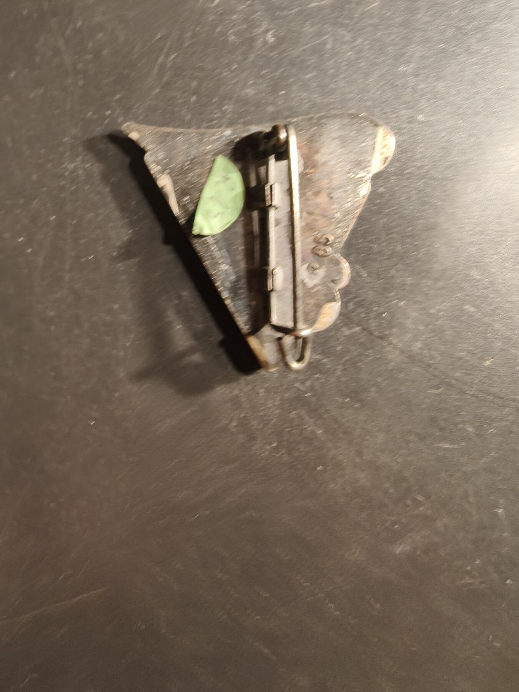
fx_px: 460
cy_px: 346
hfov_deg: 58.9
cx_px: 260
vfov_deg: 73.9
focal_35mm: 23
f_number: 2
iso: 320
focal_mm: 2.32
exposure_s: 1/33.3
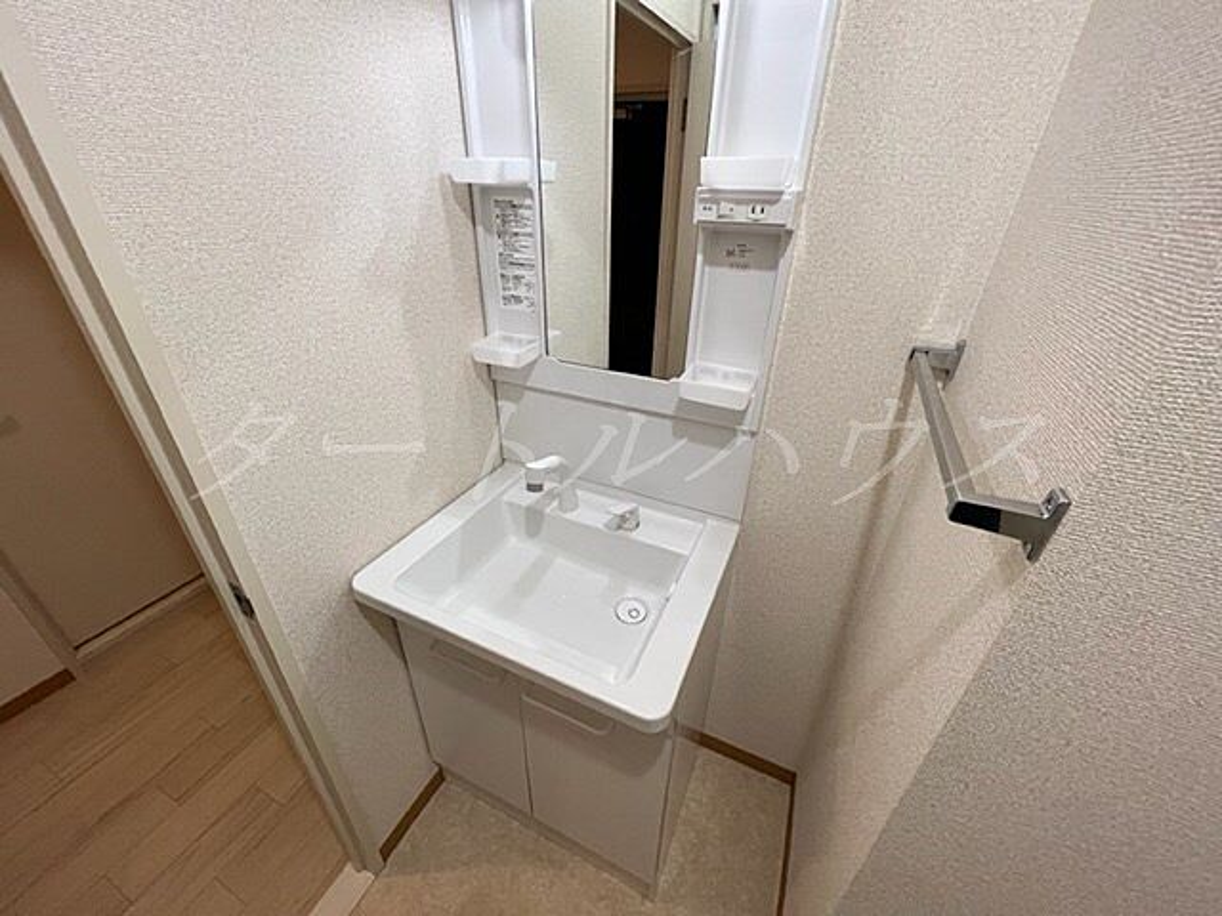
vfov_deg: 89.9
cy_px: 458
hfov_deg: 106.2
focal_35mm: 13
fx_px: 459
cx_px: 611
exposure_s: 1/120
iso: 200
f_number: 1.8
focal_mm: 1.57
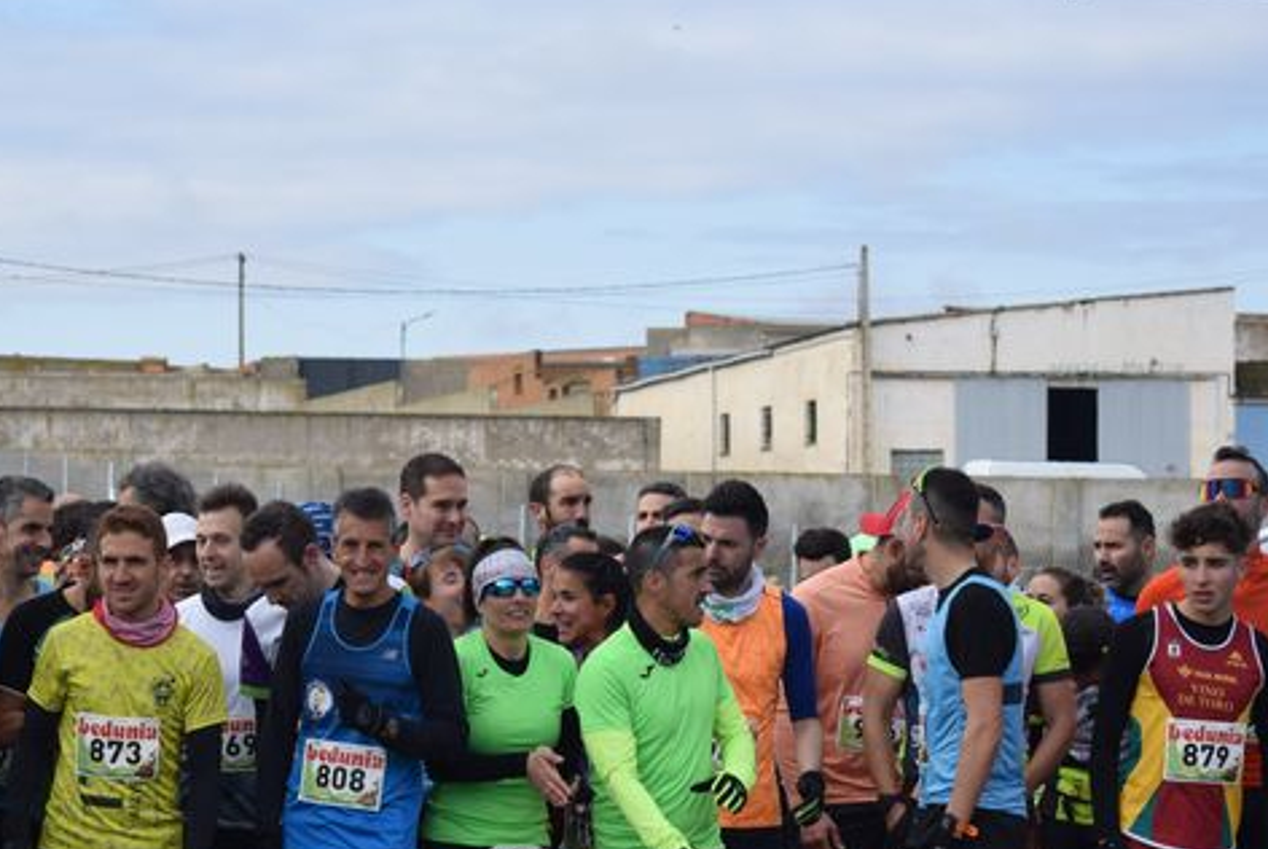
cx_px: 411
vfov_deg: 9.8
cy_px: 533
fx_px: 4932
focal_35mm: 140
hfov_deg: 14.6
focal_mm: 55
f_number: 5.6
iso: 400
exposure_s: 1/1250
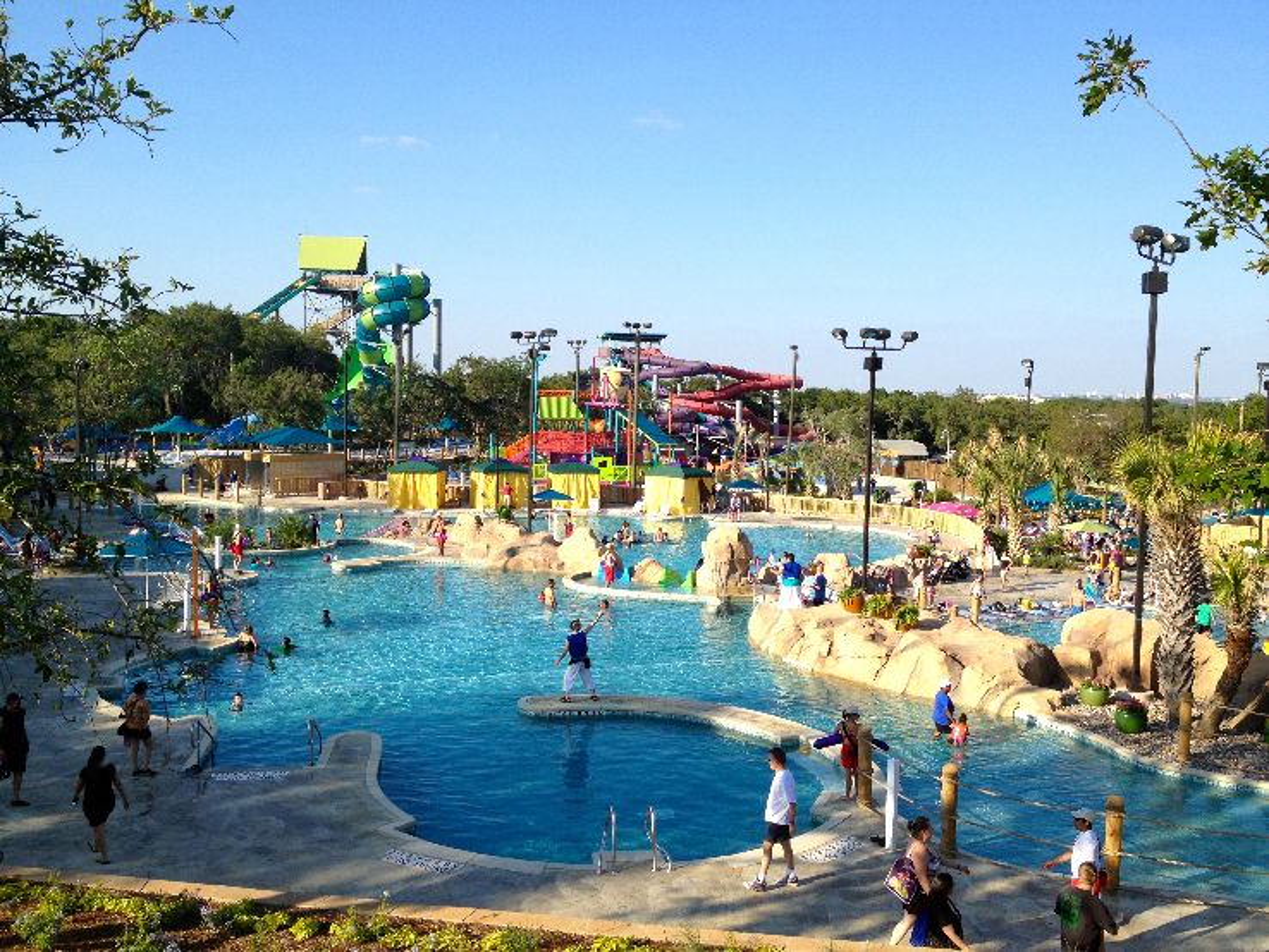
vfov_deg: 40.7
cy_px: 476
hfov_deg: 52.6
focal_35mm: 35
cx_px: 634
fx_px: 1283
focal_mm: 4.28
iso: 64
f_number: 2.4
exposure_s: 1/1082
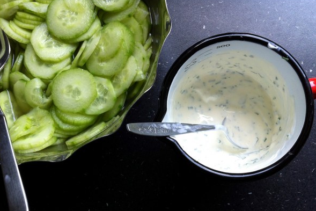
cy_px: 117
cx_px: 156
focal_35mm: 37
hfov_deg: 51.9
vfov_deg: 35.9
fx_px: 325
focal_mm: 3.85
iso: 80
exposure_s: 1/40
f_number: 2.8
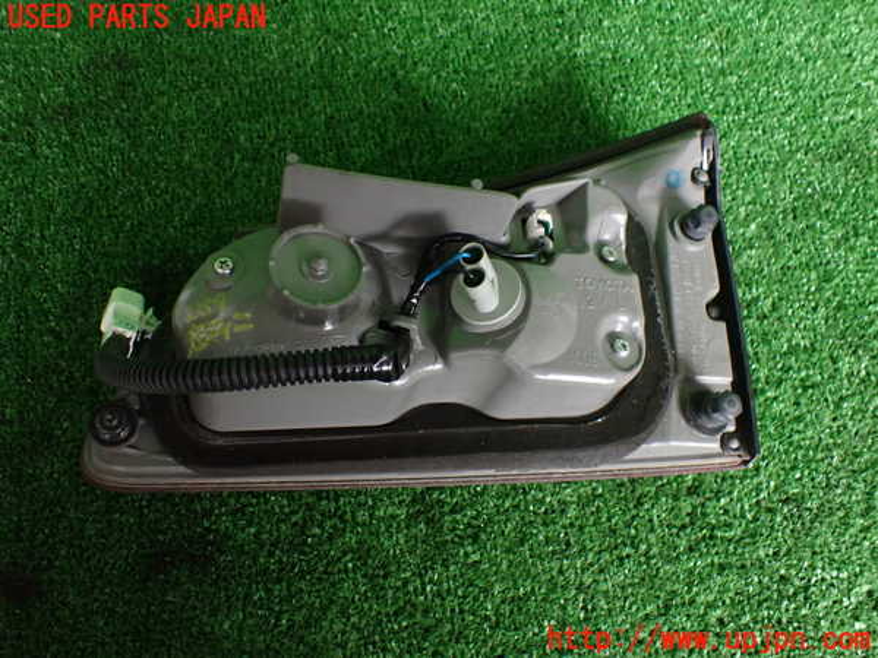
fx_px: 761
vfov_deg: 46.8
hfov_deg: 60.0
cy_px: 329
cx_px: 439
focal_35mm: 30
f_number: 2.3
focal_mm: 5.4
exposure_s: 1/125
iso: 640
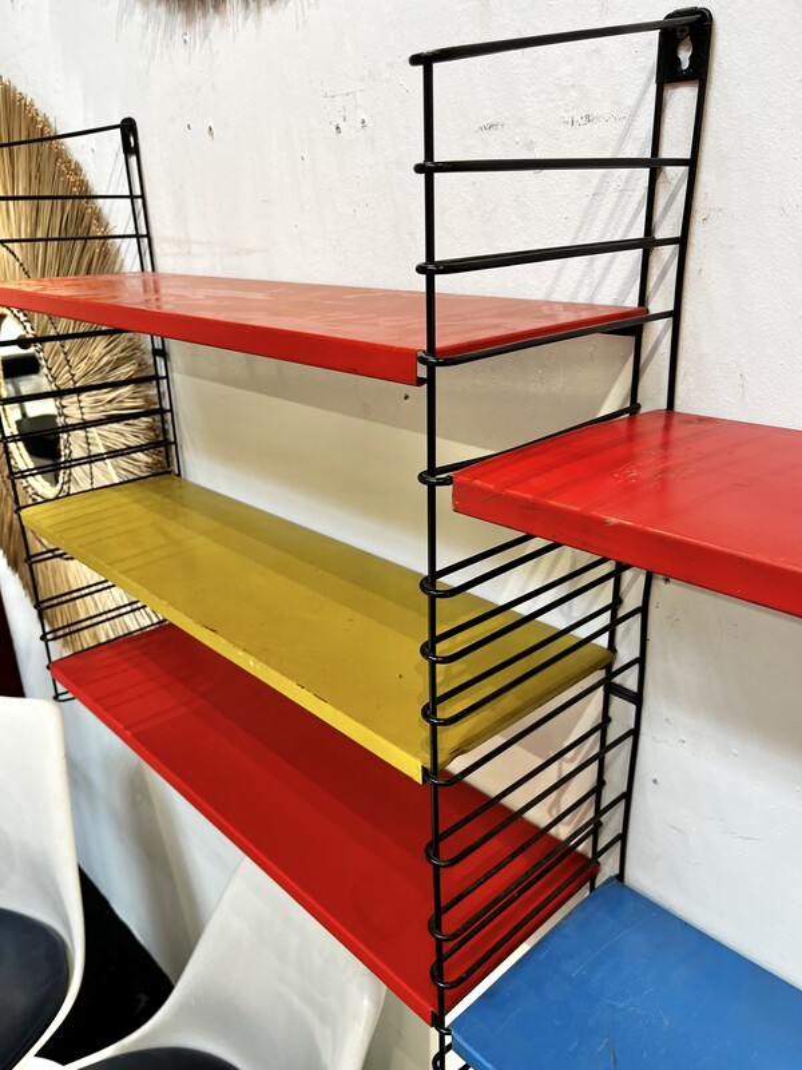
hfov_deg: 53.1
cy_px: 535
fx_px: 803
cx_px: 401
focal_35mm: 26
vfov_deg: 67.3
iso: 100
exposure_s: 1/100
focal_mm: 5.1
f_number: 1.6
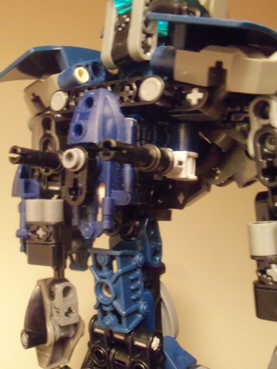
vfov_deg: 51.2
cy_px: 205
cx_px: 112
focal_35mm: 36
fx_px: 384
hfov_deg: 39.5
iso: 400
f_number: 3.4
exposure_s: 1/30
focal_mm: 5.2
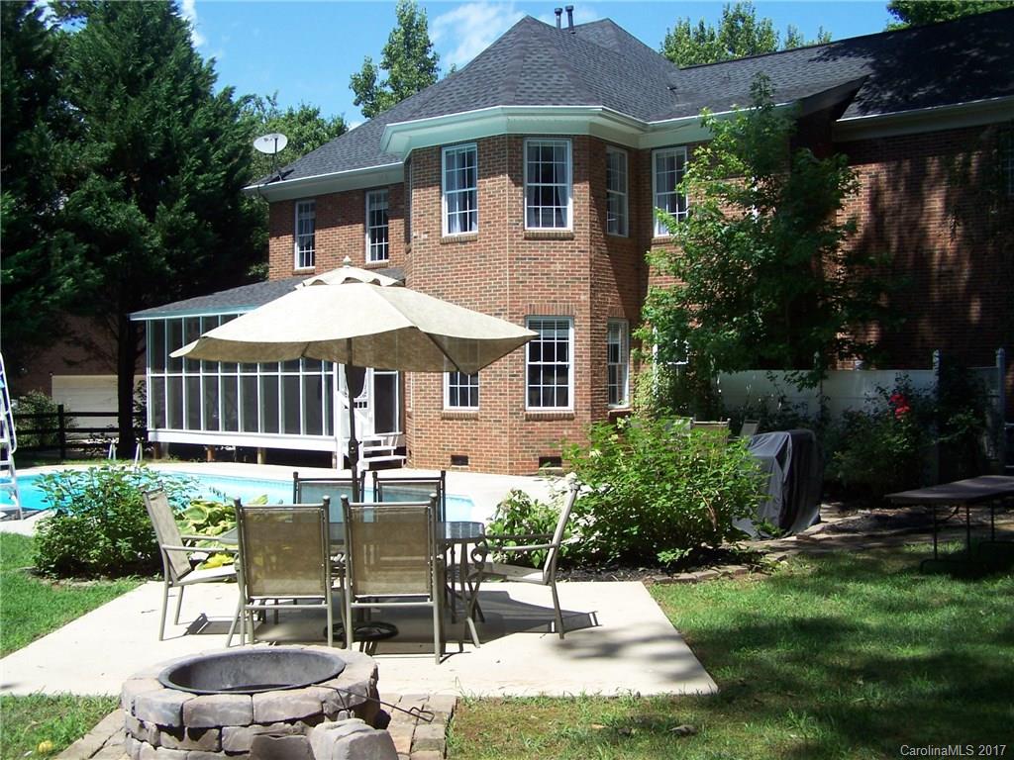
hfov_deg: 49.0
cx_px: 507
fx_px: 1113
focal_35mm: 38
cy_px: 380
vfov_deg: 37.7
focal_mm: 6.3
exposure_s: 1/500
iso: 80
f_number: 4
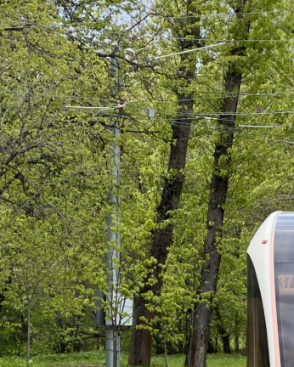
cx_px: 288
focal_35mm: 226
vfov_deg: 8.5
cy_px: 156
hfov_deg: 6.8
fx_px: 2456
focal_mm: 9
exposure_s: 1/178
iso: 32
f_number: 2.8
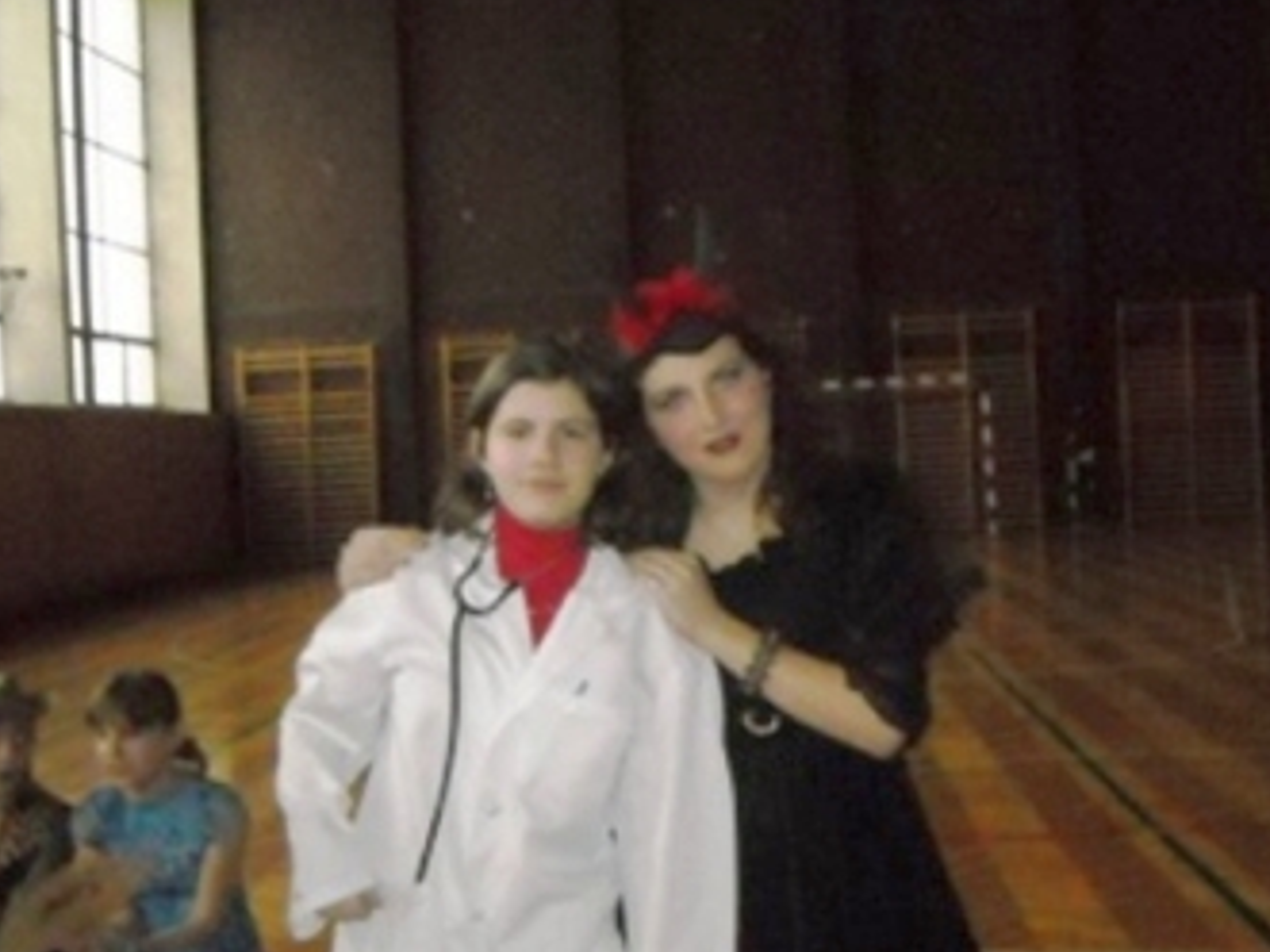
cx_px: 664
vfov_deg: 26.1
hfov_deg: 34.4
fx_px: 2054
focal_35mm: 56
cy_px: 547
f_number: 2.8
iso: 800
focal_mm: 5.7
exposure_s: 1/60
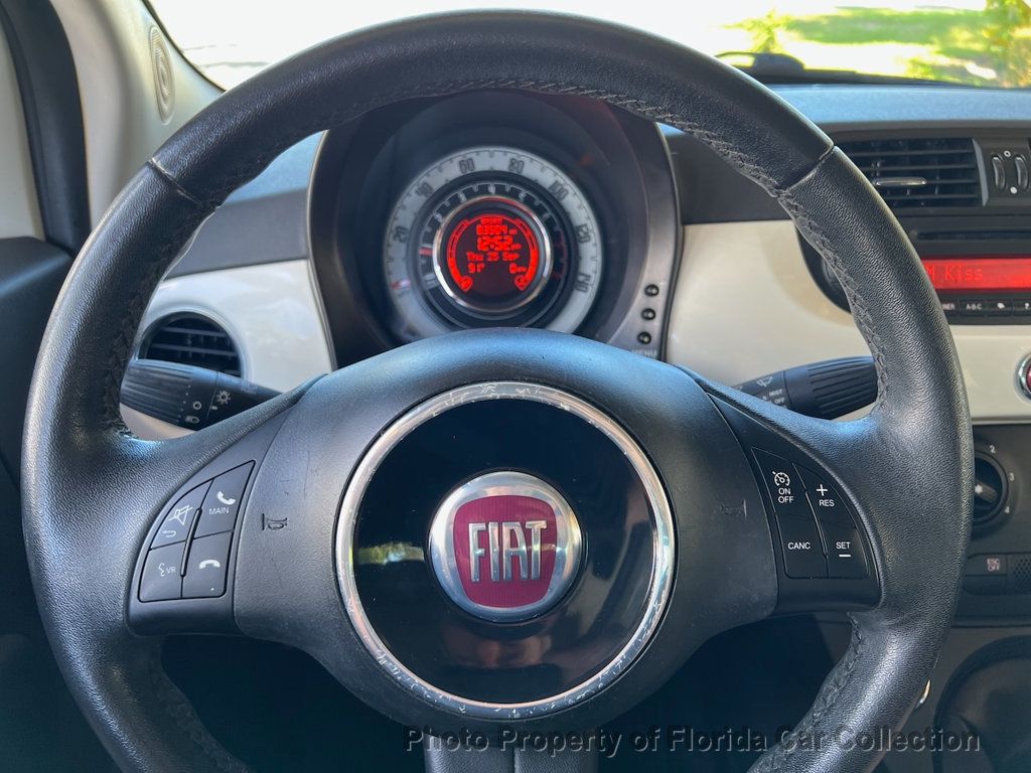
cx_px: 516
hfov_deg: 67.3
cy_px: 386
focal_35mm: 26
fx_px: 774
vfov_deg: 53.1
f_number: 1.5
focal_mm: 5.7
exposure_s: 1/121
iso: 100
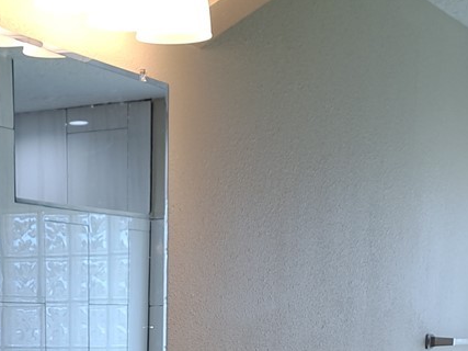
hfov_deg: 21.7
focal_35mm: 90
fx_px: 1216
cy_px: 581
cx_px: 141
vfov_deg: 14.8
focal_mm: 5.23
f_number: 1.8
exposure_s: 1/60
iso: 50
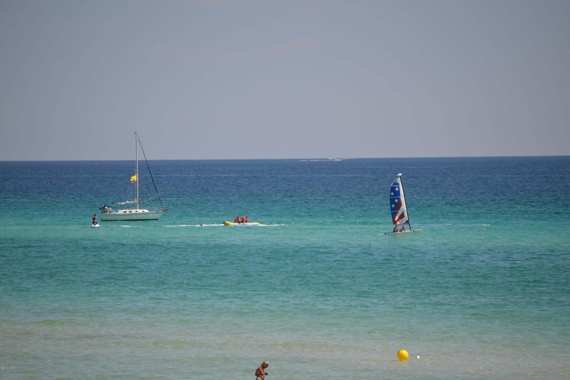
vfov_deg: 5.7
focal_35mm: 240
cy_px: 190
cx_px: 285
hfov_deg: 8.6
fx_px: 3800
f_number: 5.6
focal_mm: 160
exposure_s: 1/2000
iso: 360
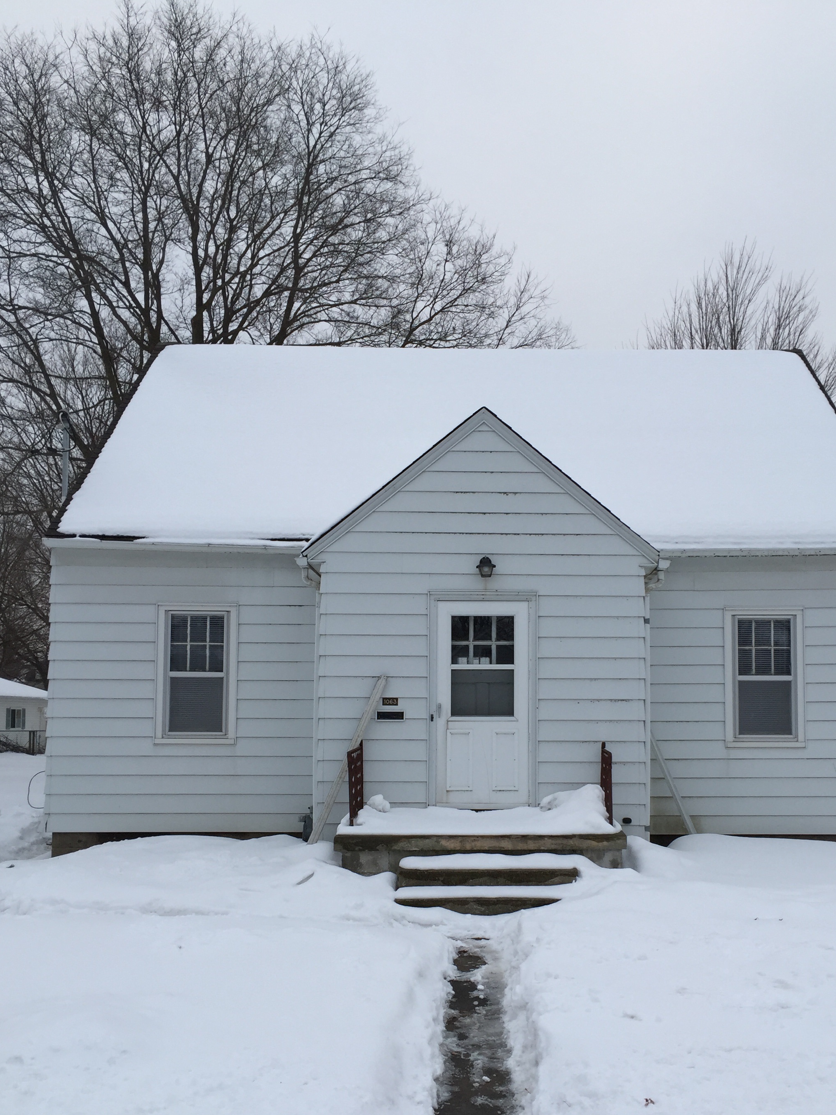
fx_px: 1127
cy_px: 658
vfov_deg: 52.3
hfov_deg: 40.6
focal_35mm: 35
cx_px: 490
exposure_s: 1/455
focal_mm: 4.15
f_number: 2.2
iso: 32
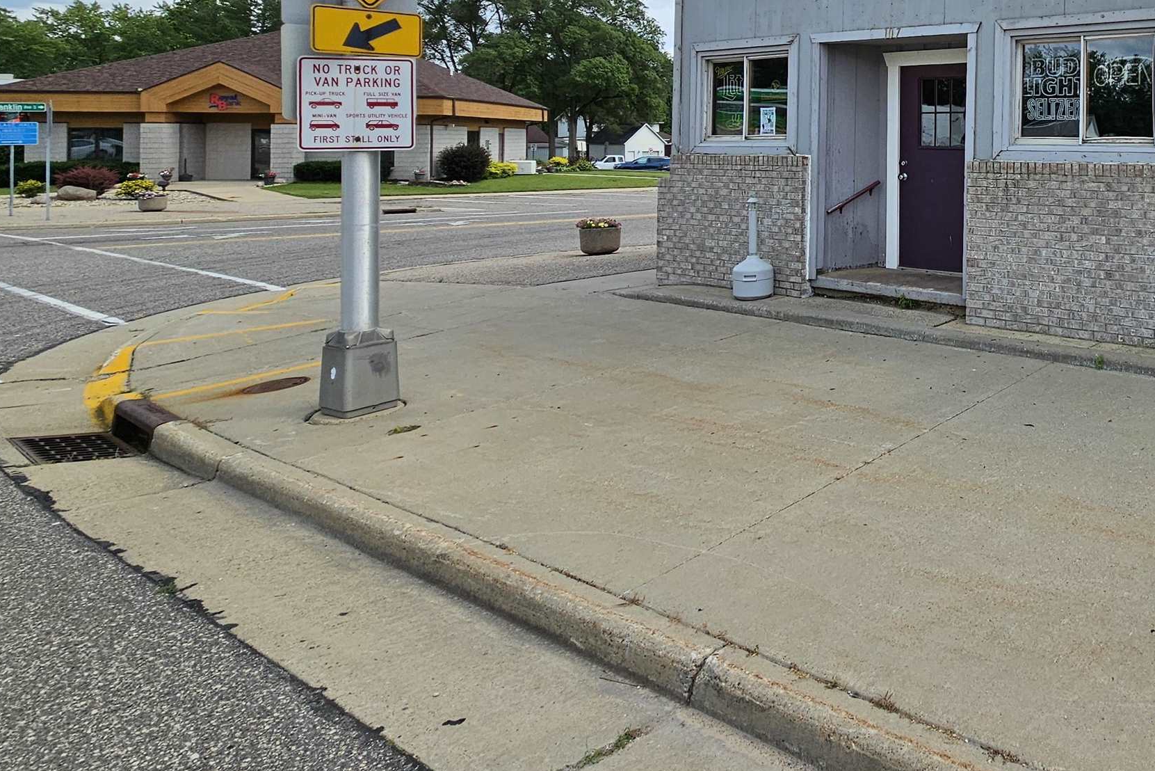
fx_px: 802
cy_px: 133
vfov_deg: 47.9
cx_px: 1037
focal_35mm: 25
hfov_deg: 60.7
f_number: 2.2
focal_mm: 2.2
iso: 50
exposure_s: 1/2000
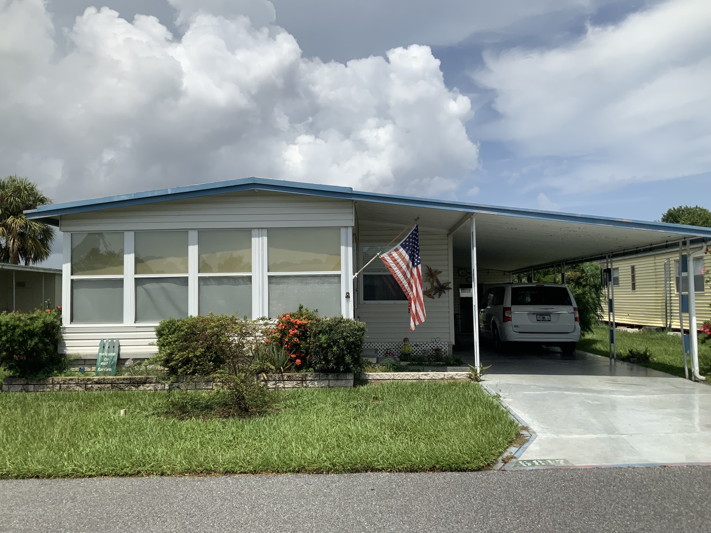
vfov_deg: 48.2
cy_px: 266
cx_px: 356
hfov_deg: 61.7
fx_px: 596
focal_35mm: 29
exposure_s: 1/4065
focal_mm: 3
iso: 20
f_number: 1.8
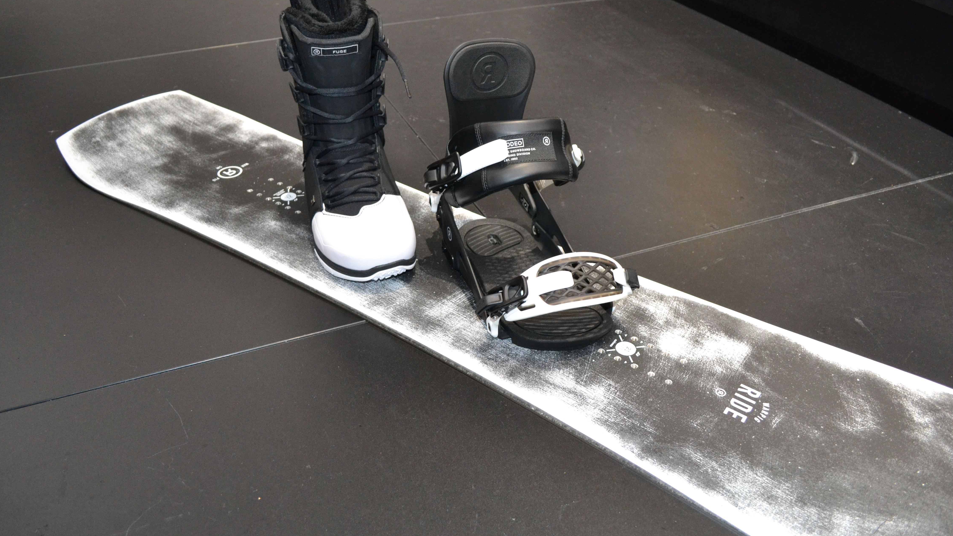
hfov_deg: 66.1
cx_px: 470
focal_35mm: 29
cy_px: 266
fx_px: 733
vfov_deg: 40.2
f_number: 3.5
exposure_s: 1/60
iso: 1400
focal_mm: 18
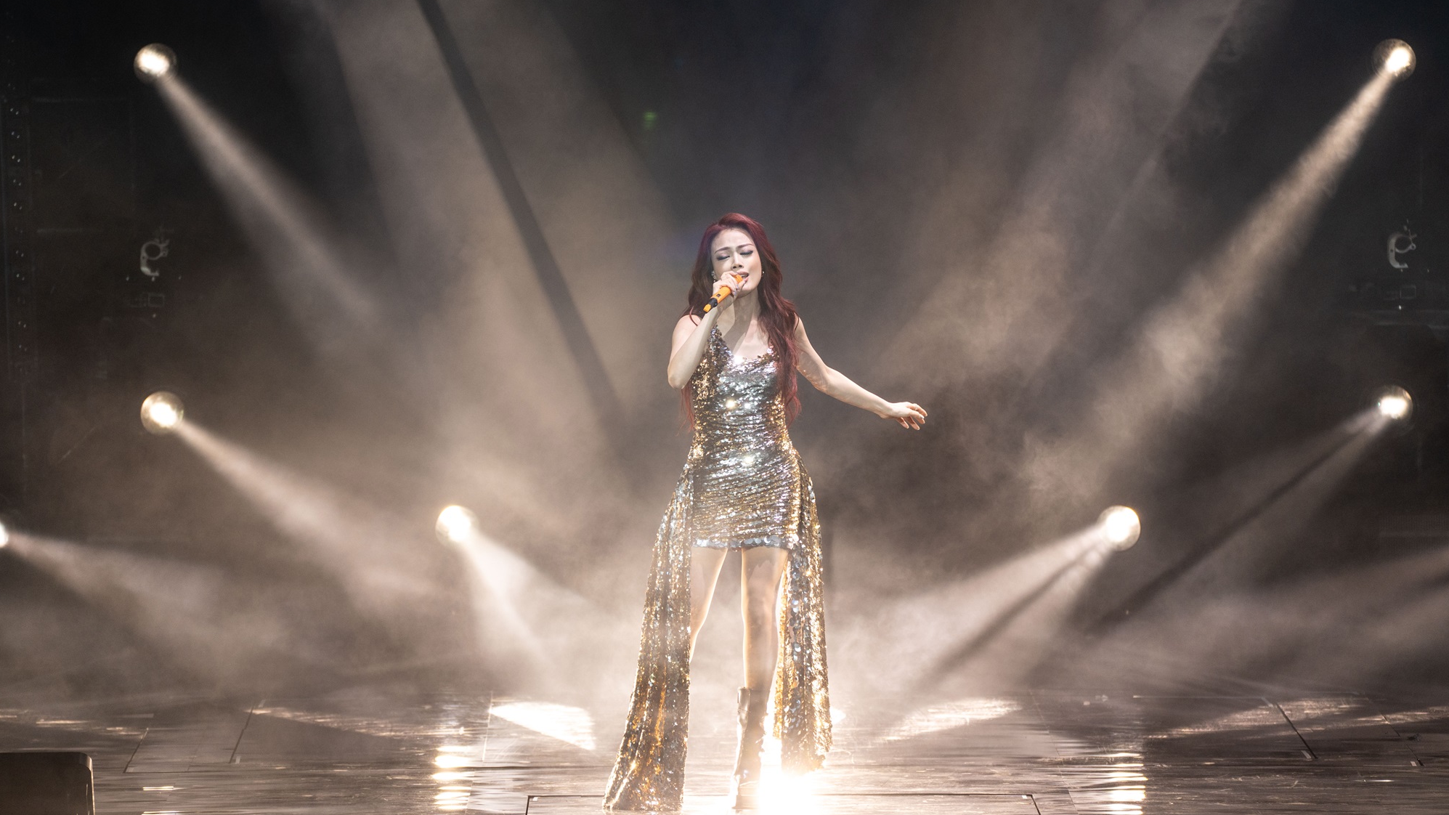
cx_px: 724
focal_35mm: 420
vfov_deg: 2.9
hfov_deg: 5.1
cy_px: 421
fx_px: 16136
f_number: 5.6
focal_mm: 400
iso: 800
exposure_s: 1/200
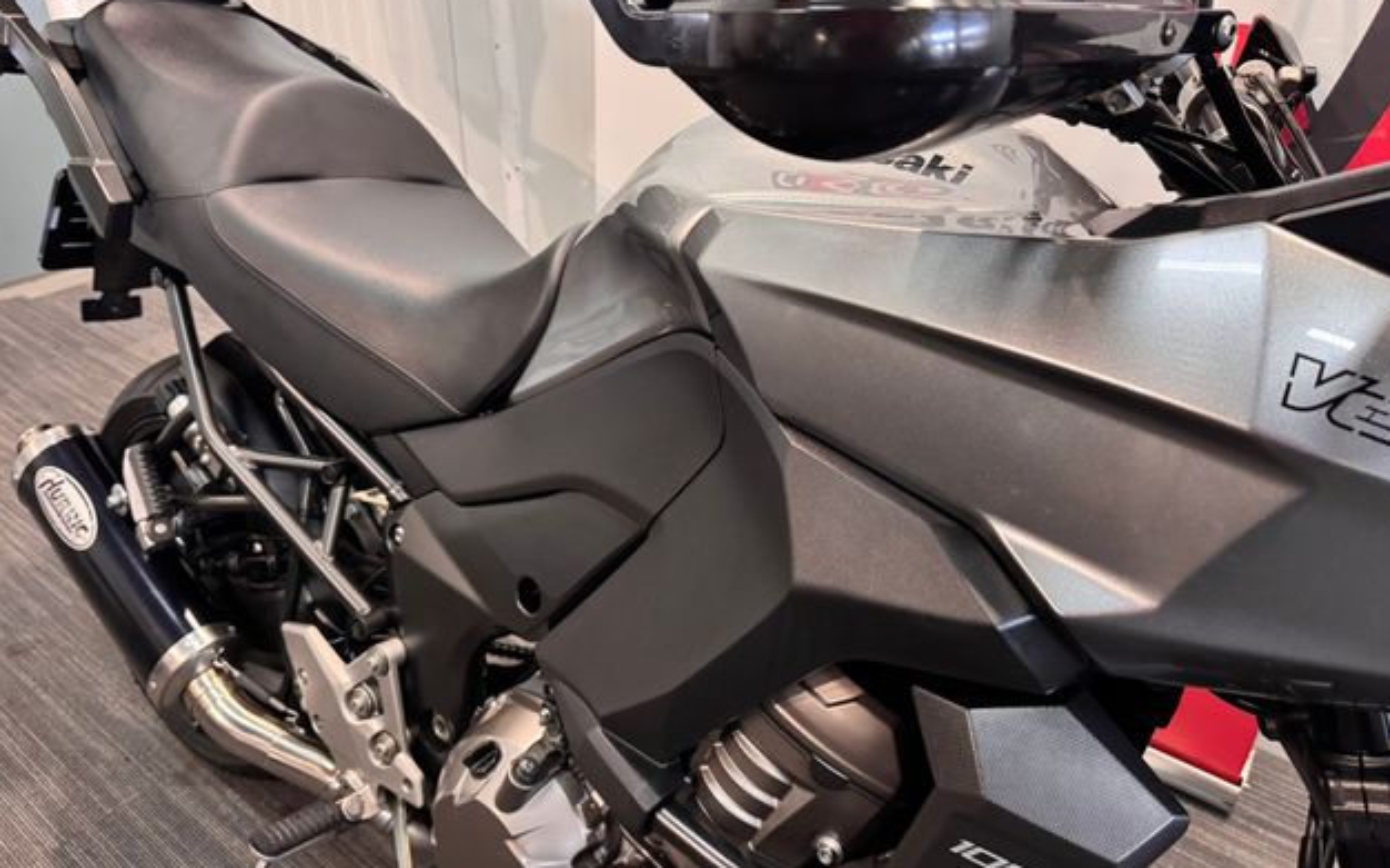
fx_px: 985
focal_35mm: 26
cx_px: 708
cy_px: 413
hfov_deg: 70.4
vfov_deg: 47.6
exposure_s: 1/50
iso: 800
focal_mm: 6.76
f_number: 1.78
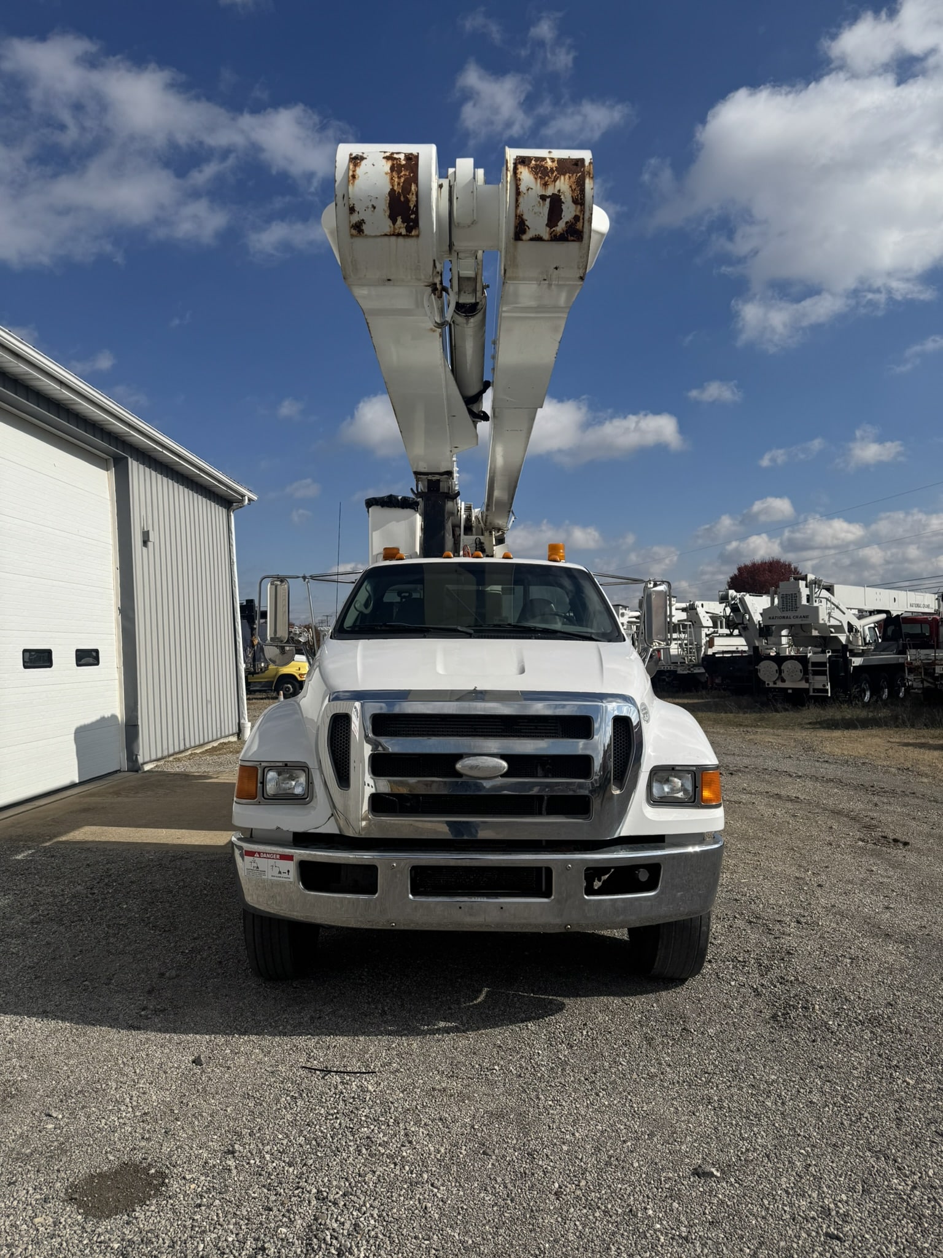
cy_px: 629
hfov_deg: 56.8
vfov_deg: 71.6
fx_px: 872
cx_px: 472
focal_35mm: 24
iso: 80
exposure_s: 1/9009
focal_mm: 6.76
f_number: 1.78
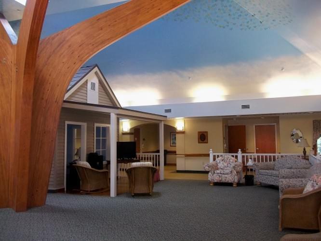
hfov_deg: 56.8
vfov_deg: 44.2
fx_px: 297
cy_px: 120
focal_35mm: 32
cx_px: 160
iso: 160
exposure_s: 1/30
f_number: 2.9
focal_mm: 5.7
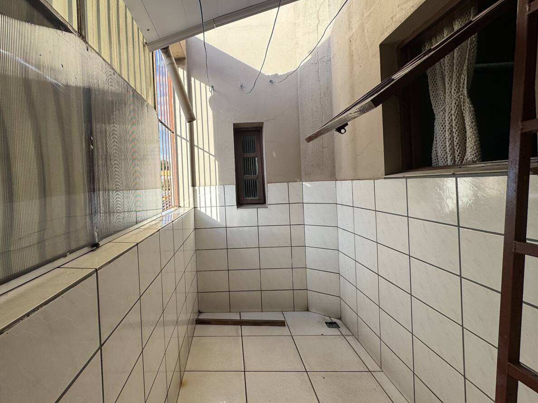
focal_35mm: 17
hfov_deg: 90.0
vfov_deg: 74.6
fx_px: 264
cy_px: 185
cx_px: 217
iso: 40
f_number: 2.2
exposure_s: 1/407
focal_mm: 2.22
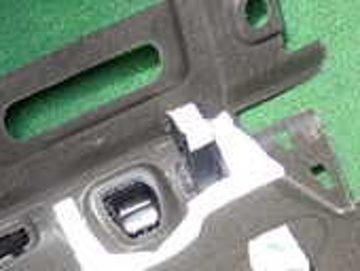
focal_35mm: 134
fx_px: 1396
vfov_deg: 10.7
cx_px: -148
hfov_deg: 13.9
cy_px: 409
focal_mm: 6.83
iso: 125
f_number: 2.7
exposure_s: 1/125
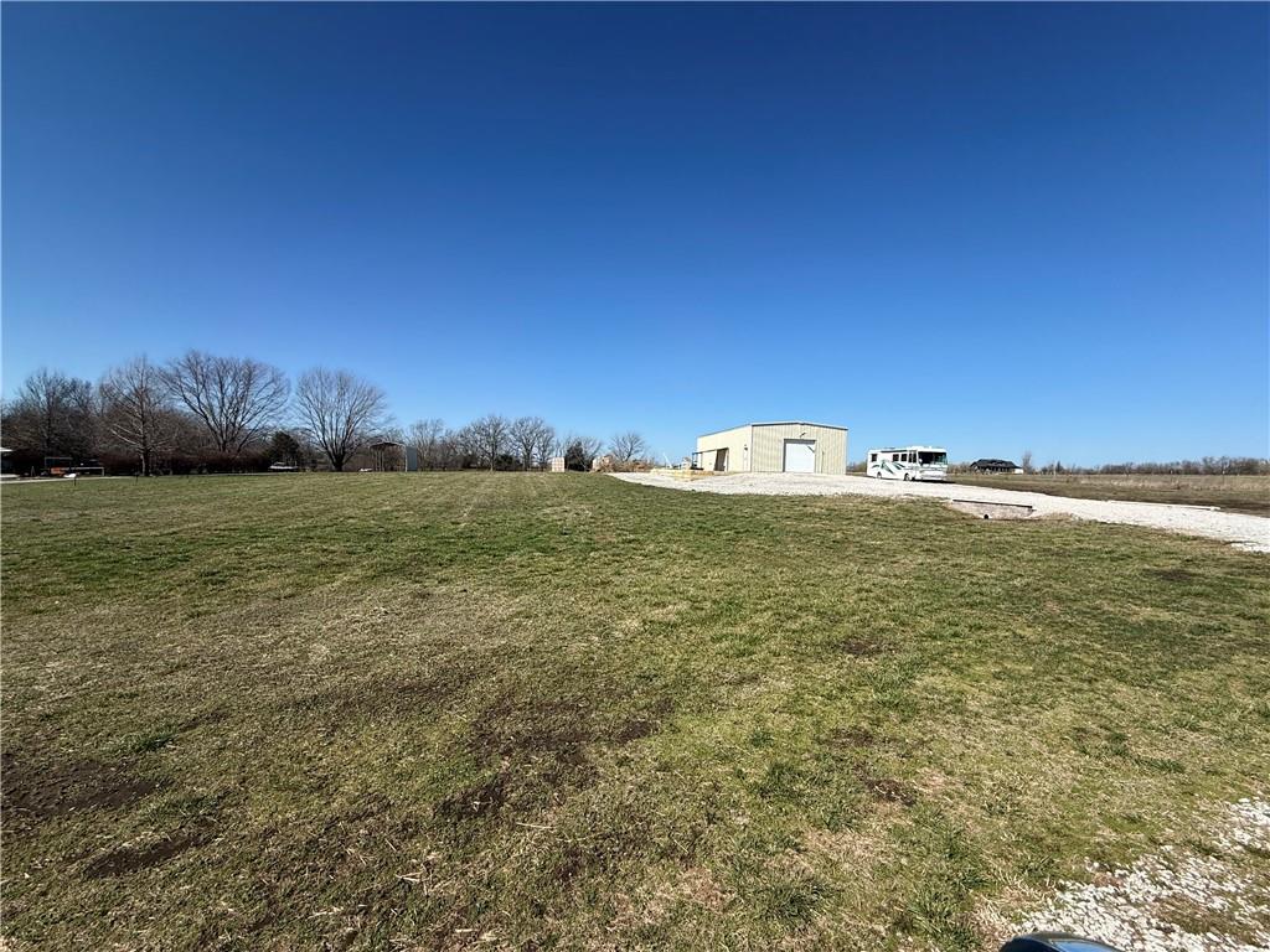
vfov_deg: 85.7
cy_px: 476
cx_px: 635
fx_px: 514
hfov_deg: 102.1
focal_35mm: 14
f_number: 2.2
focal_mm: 2.22
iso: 50
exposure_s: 1/2841
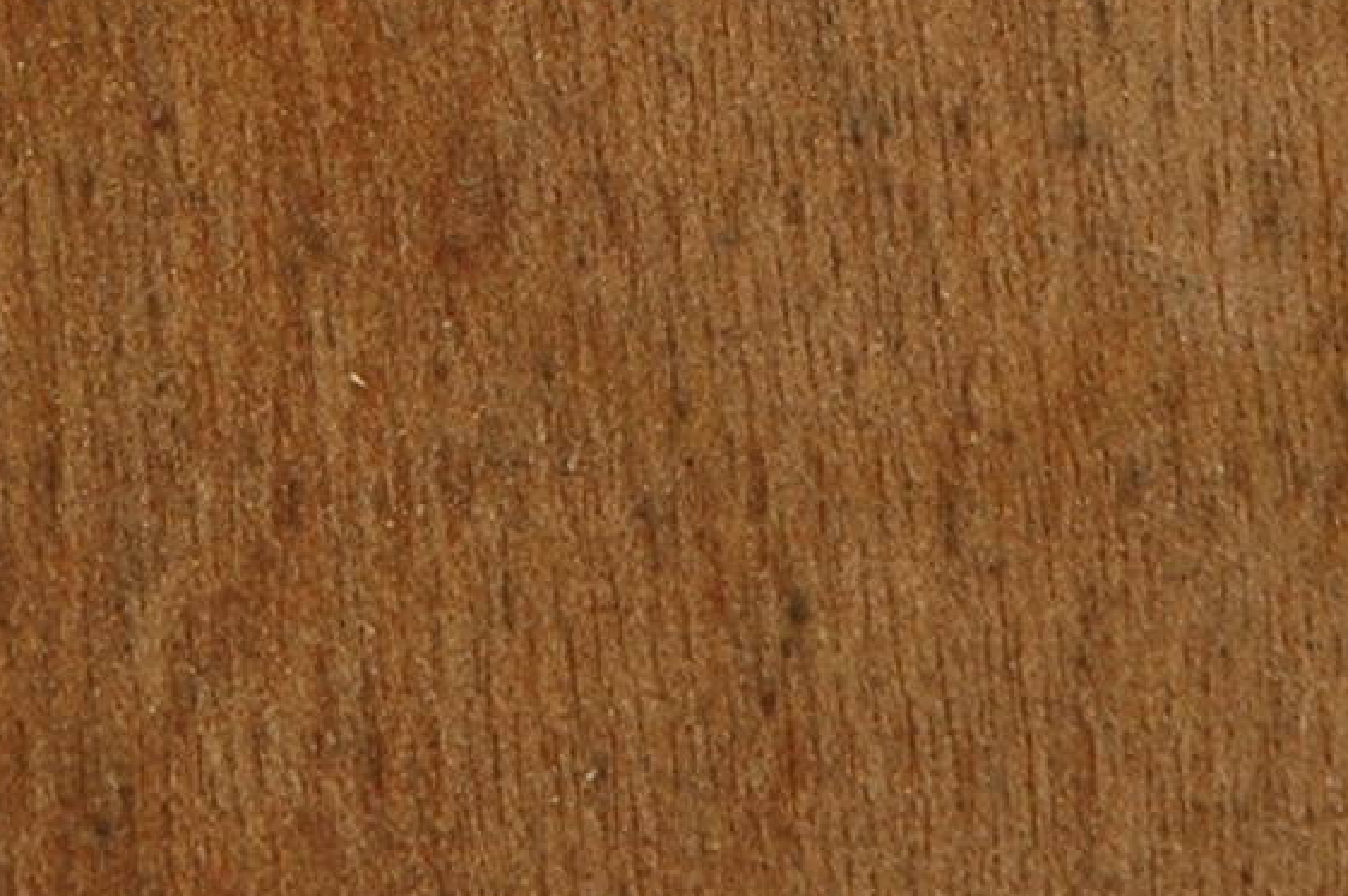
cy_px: -1244
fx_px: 18668
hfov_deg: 4.1
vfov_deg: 2.7
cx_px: 125
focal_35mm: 499
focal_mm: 62
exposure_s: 1/100
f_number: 5
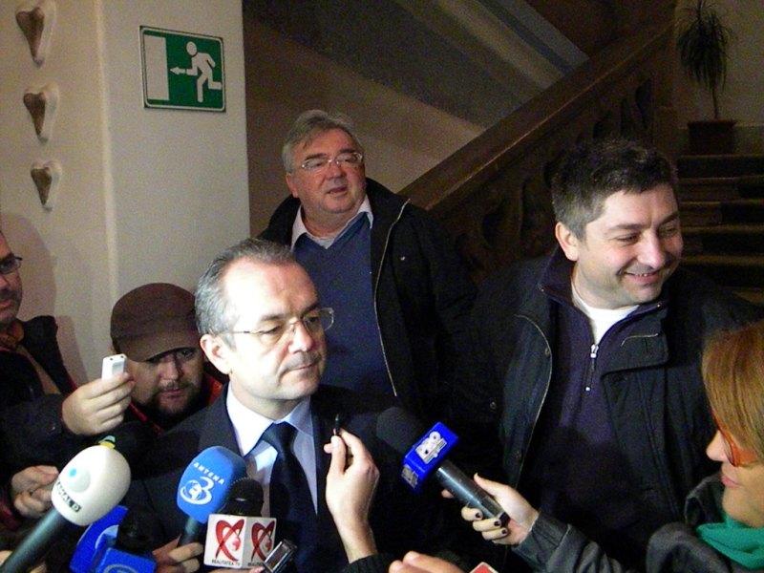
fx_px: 905
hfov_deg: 45.8
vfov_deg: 35.1
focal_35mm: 41
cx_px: 382
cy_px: 286
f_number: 3.8
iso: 2977
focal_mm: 7.3
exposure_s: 1/50.8
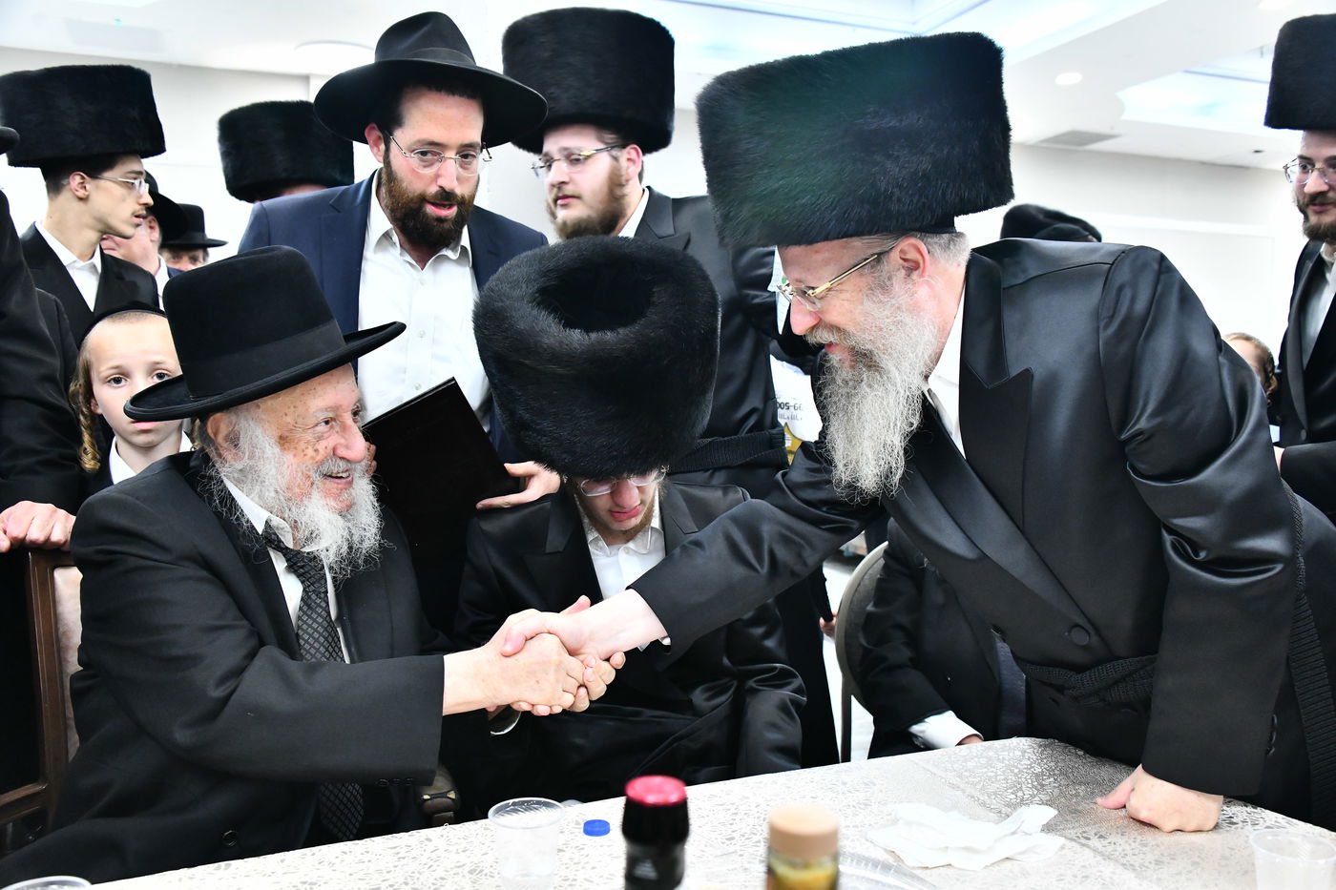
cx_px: 668
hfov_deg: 58.7
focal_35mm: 32
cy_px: 445
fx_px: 1187
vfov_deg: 41.1
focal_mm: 32
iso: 3200
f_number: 5.6
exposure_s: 1/125
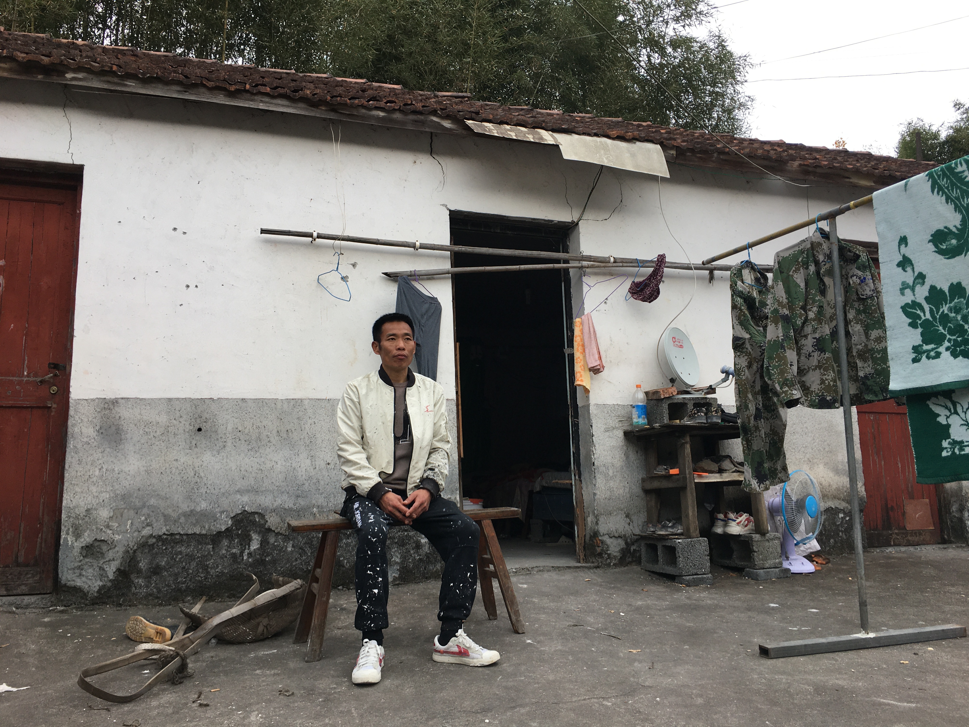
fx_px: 812
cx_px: 484
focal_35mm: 29
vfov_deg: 48.2
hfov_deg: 61.7
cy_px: 364
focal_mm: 4.15
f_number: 2.2
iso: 25
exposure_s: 1/204
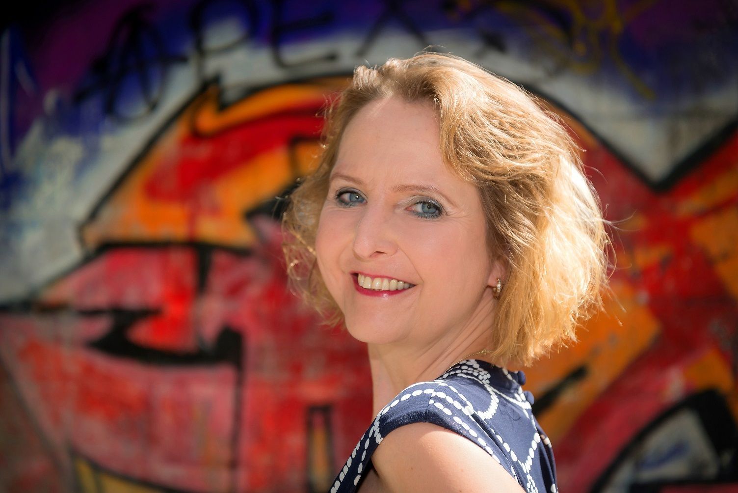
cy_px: 246
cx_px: 369
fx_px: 1538
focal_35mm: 75
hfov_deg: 27.0
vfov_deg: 18.2
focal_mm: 75
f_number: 4.5
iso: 125
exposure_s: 1/500
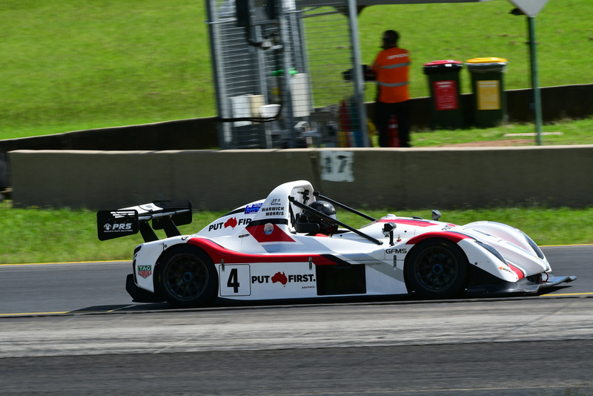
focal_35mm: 300
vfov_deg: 4.6
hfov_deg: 6.9
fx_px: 4943
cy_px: 198
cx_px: 296
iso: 400
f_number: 11
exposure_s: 1/640
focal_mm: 200
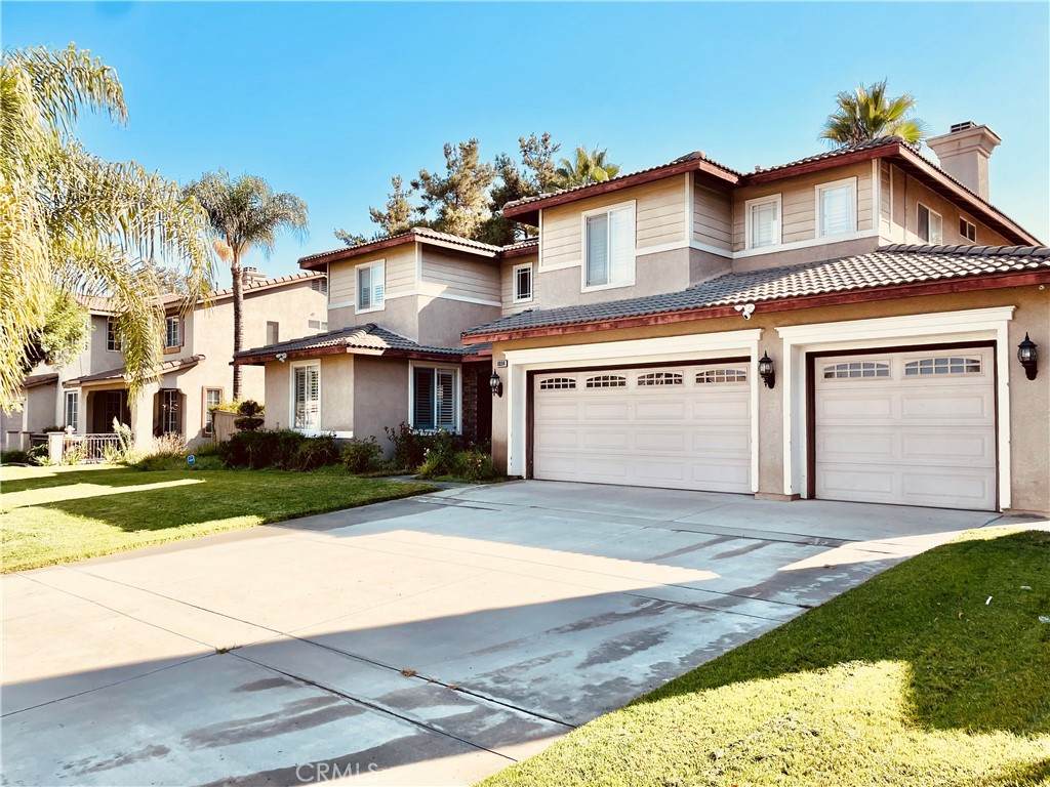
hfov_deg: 67.3
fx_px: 789
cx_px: 525
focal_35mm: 26
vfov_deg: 53.1
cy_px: 394
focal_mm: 4.2
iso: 32
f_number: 1.6
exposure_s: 1/1916
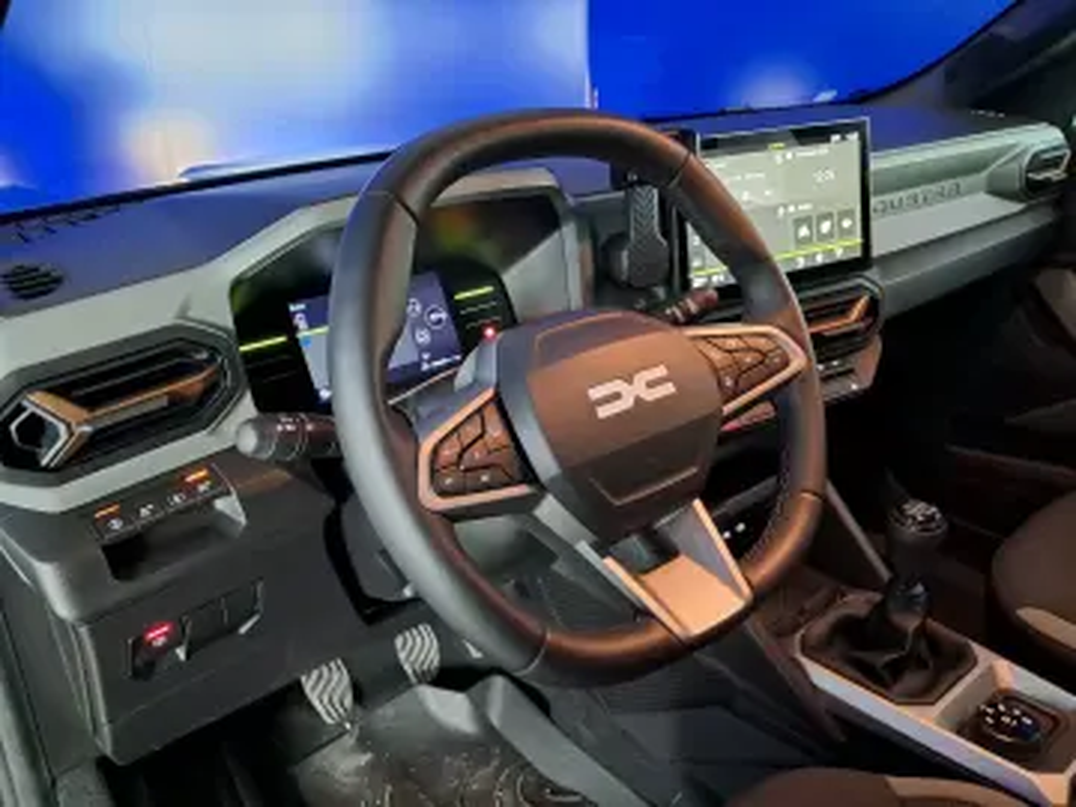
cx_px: 538
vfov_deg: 51.4
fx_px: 839
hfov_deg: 65.3
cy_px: 404
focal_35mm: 27
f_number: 1.8
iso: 1000
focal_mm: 4
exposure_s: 1/20
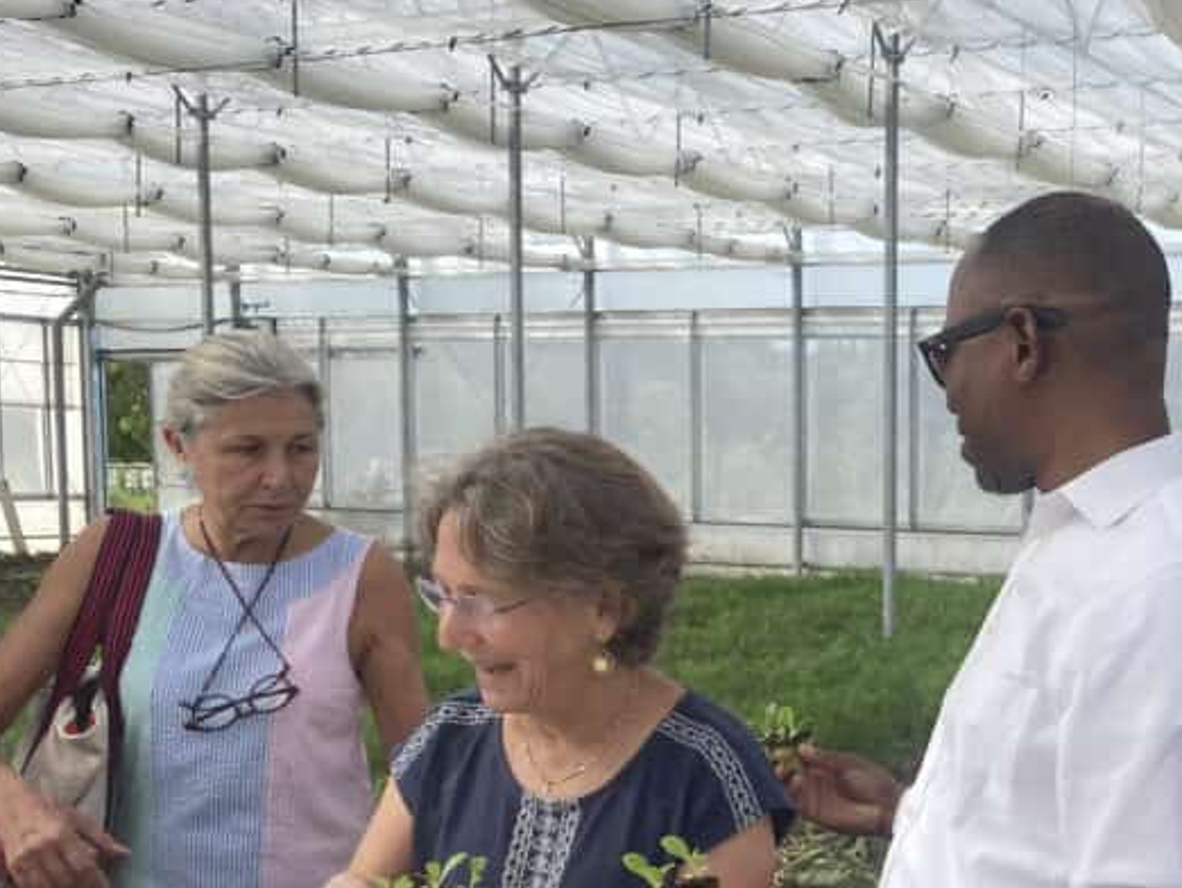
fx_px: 1742
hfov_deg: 34.9
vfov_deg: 28.3
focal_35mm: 51
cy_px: 634
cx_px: 1110
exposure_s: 1/1147
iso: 32
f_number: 1.8
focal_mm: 4.25
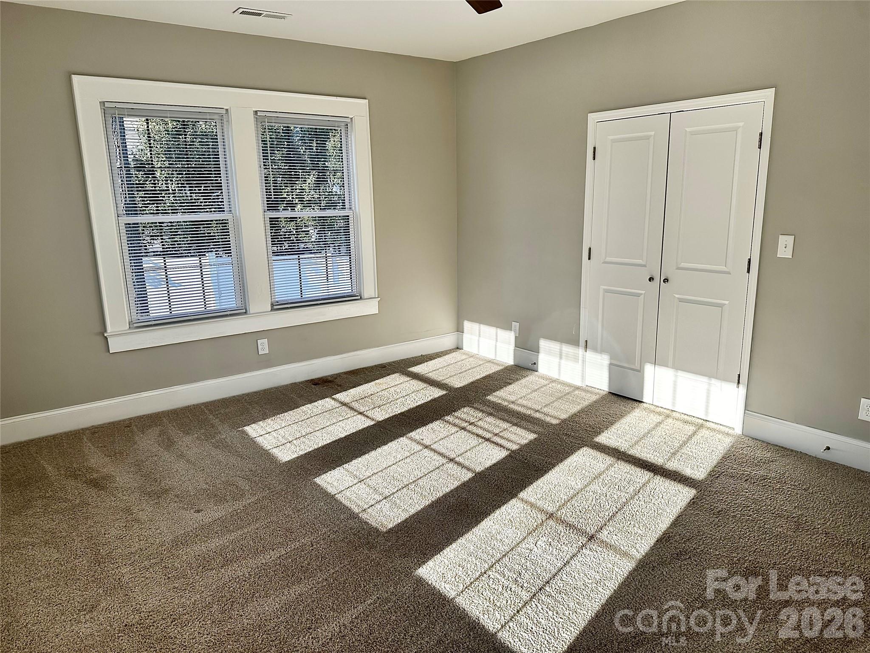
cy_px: 326
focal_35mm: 24
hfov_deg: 71.6
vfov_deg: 56.8
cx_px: 435
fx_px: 603
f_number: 1.78
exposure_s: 1/903
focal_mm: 6.86
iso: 80
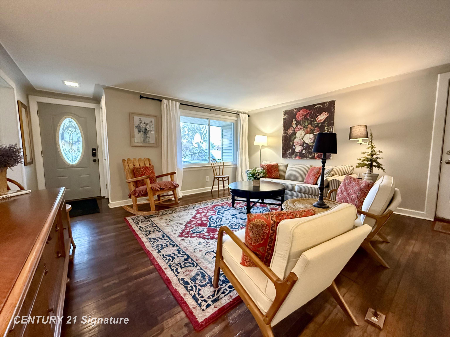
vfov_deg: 85.7
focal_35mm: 14
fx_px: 182
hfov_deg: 102.1
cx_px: 225
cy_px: 168
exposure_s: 1/40
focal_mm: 2.22
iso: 1000
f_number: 2.2
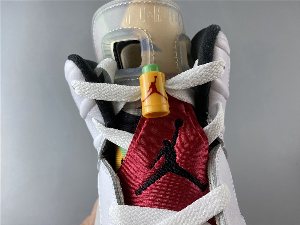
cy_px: 112
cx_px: 150
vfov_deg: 53.1
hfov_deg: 67.3
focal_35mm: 26
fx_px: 225
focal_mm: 4.25
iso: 64
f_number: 1.8
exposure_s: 1/100
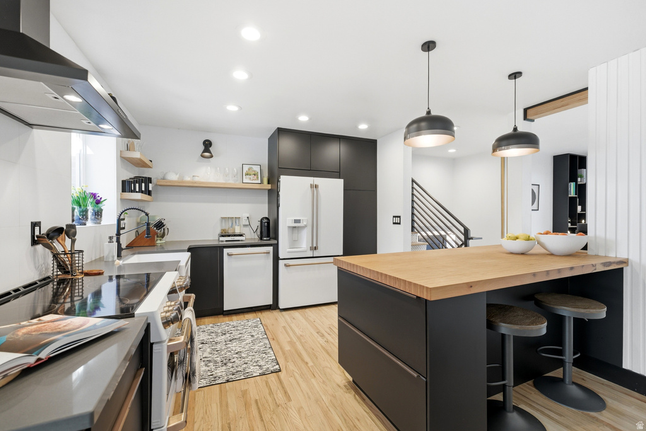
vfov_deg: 78.9
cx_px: 323
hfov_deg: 101.9
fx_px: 262
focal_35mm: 15
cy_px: 216
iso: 1600
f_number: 5.6
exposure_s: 1/1600
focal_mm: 14.6
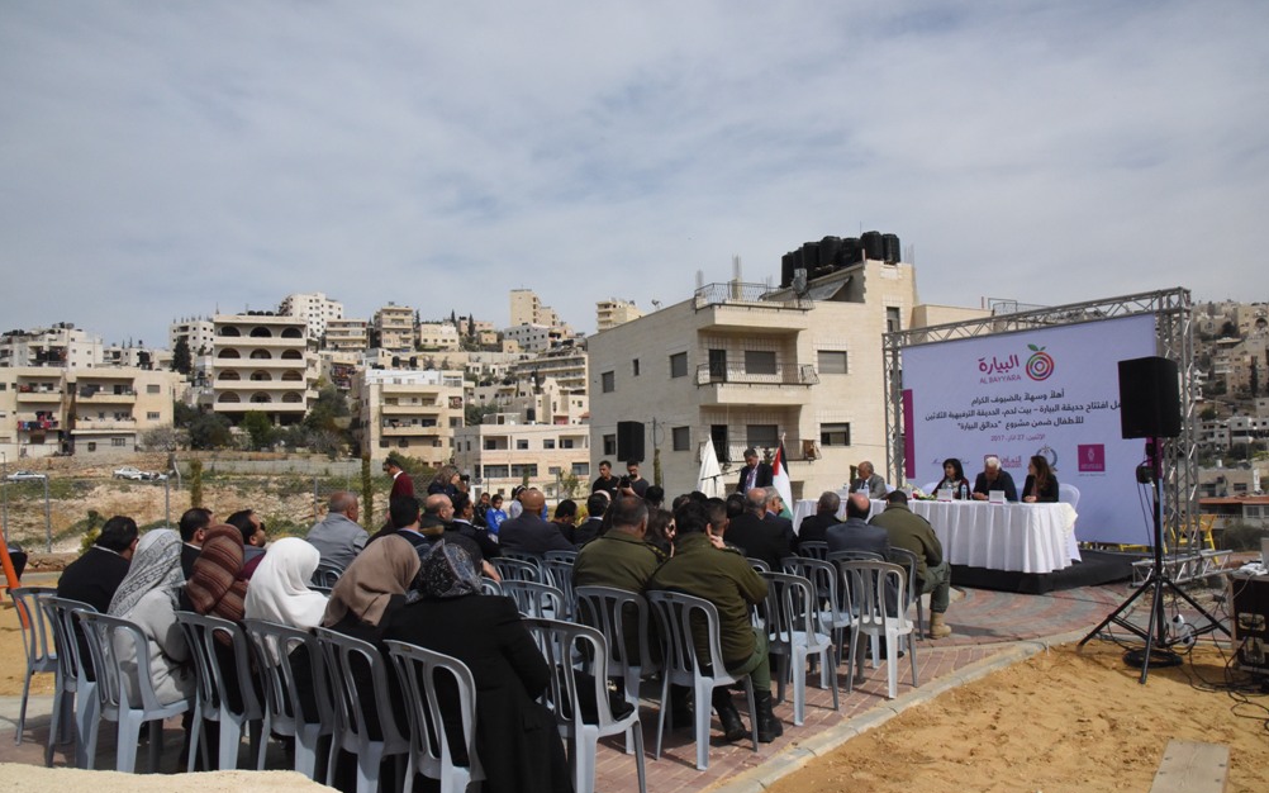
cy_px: 430
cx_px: 626
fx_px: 865
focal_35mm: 25
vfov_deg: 49.2
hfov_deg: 72.5
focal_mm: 24
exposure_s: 1/2500
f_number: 22
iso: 5000
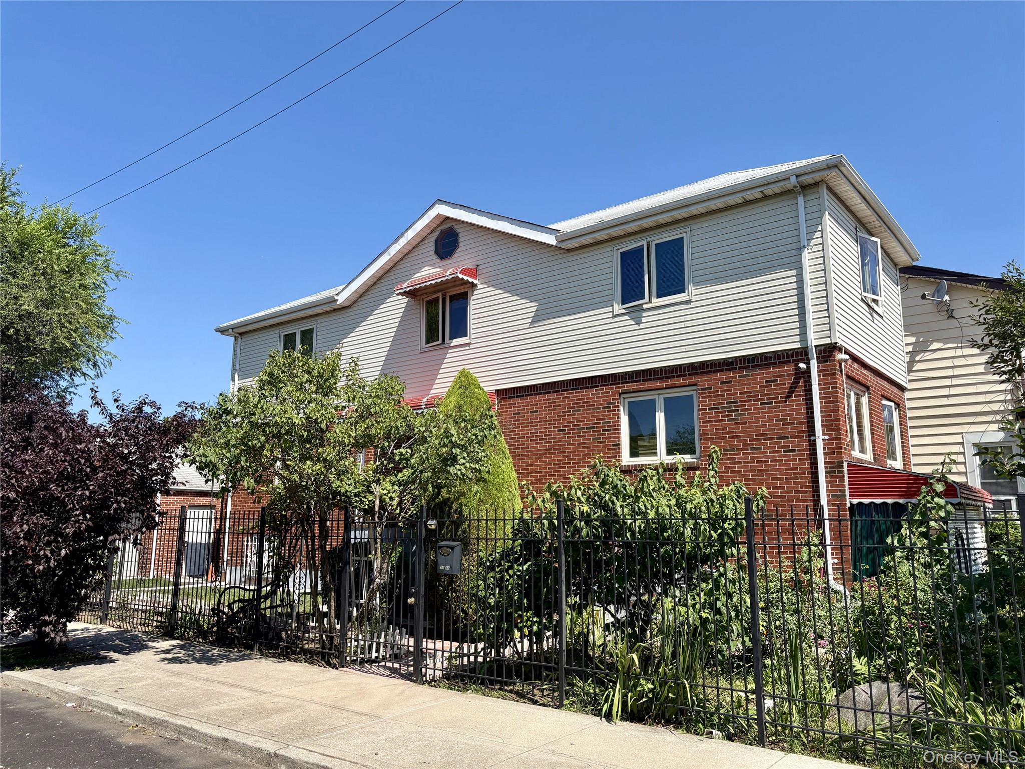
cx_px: 512
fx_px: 770
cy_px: 384
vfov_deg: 53.1
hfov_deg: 67.3
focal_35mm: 26
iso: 50
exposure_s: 1/2639
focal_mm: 5.96
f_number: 1.6
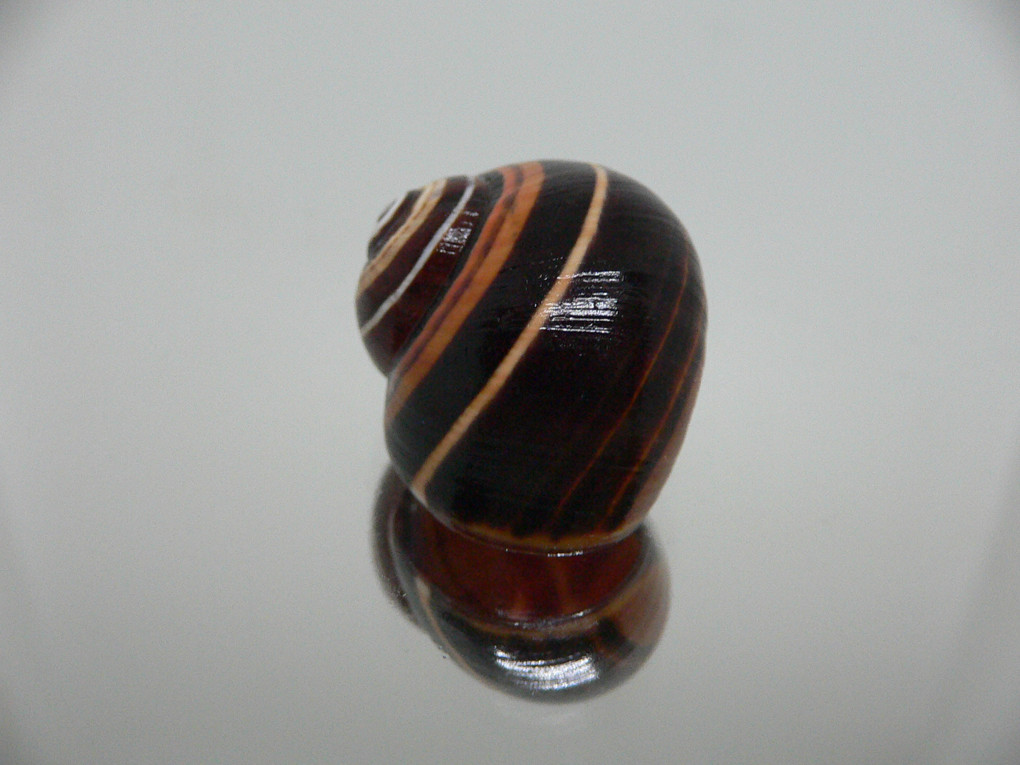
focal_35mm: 36
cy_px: 390
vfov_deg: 39.7
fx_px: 1061
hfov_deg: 51.4
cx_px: 501
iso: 200
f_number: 2.8
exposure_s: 1/50
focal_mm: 4.6
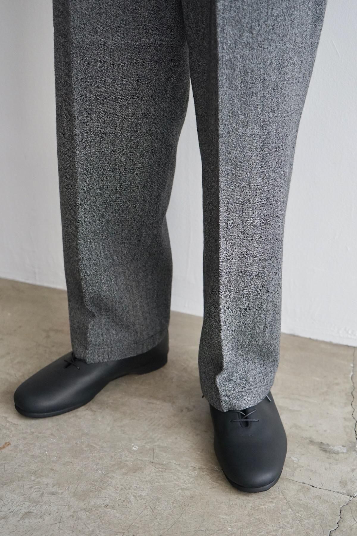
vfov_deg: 40.3
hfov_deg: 27.5
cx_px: 178
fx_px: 729
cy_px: 268
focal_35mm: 49
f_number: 4.5
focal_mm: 49
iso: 1600
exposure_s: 1/160
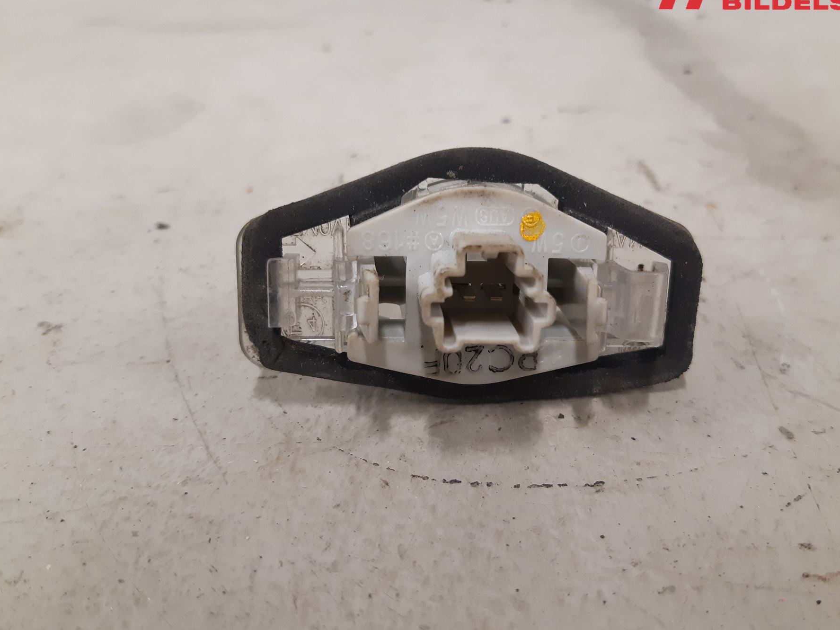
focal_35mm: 30
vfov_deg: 46.8
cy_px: 293
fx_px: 728
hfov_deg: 59.8
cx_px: 465
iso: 200
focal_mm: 3.93
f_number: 1.7
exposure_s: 1/50
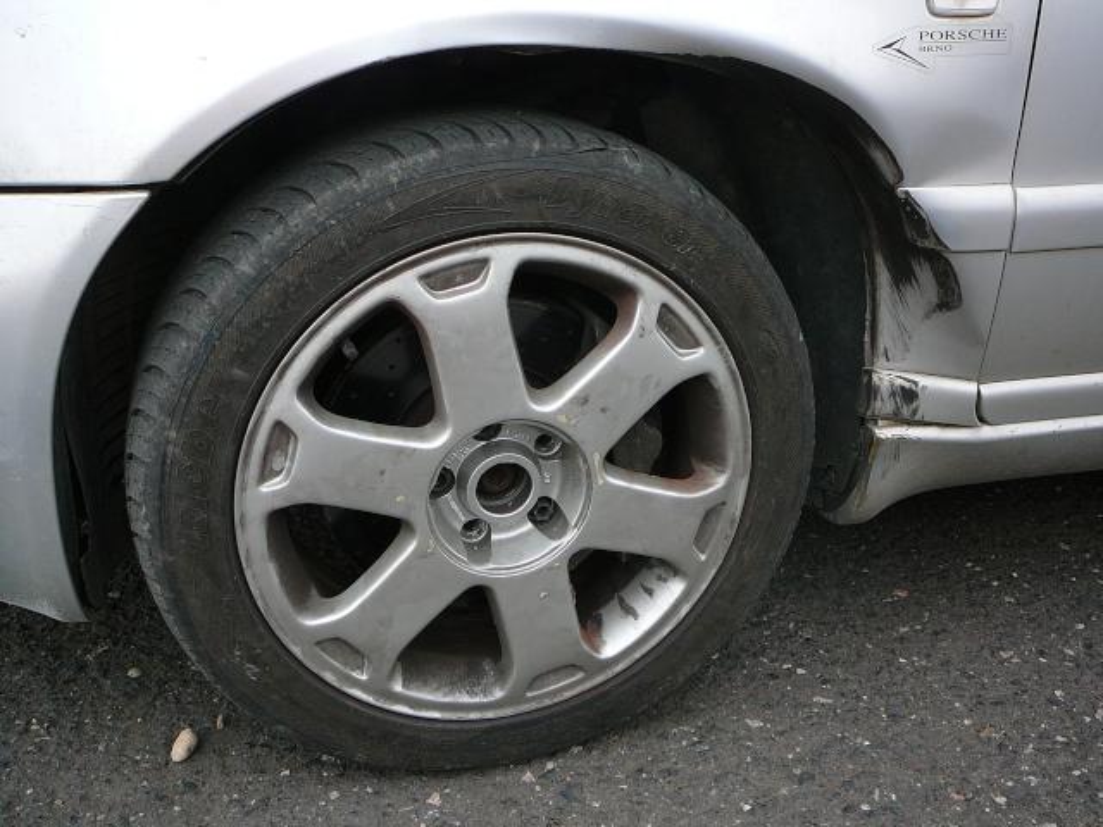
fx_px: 1115
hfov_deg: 52.6
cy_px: 414
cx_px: 552
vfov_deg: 40.7
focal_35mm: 35
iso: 80
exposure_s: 1/200
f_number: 2.8
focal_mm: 5.2
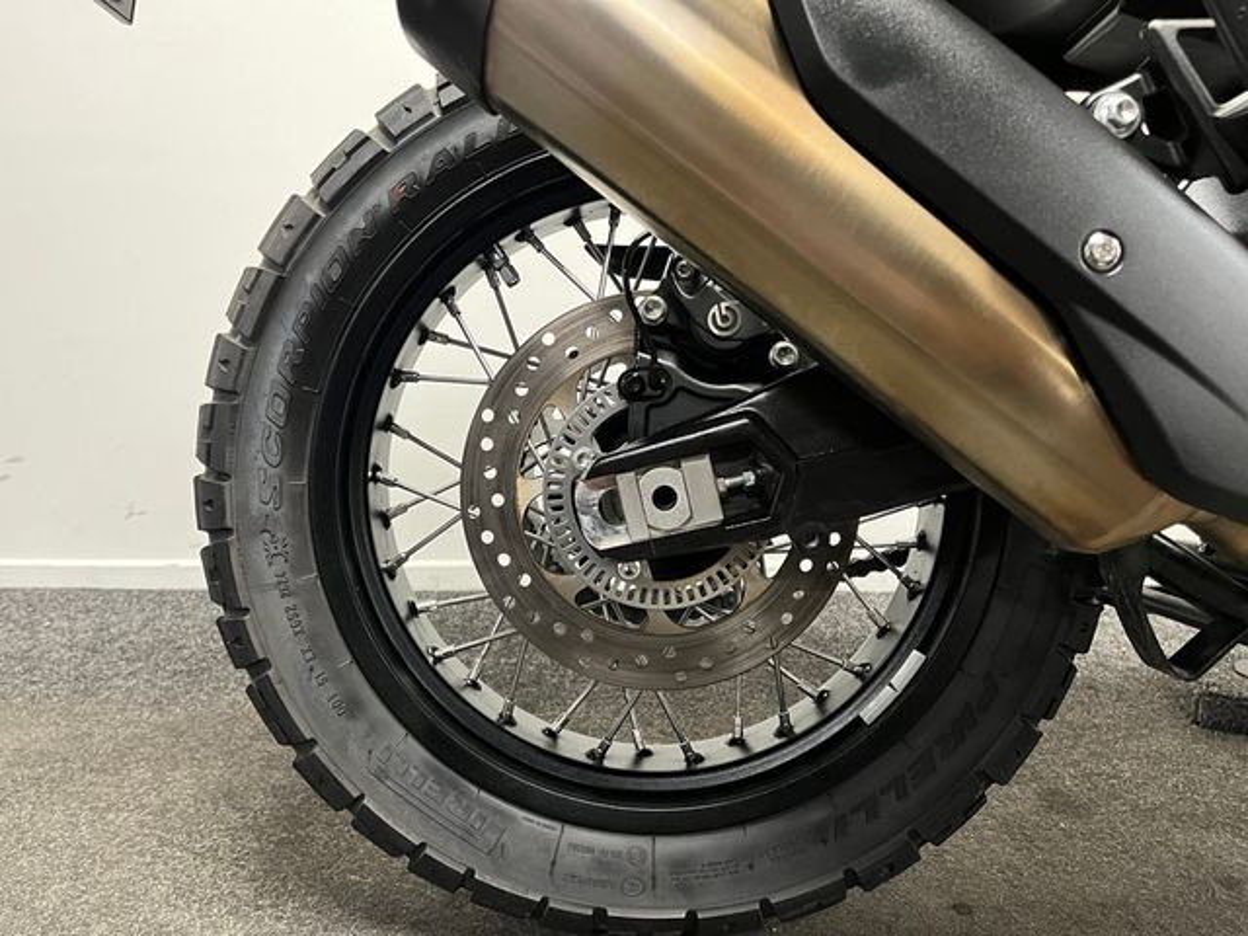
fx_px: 937
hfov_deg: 67.3
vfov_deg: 53.1
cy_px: 468
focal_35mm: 26
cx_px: 624
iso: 400
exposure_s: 1/33
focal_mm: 5.1
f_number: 1.6
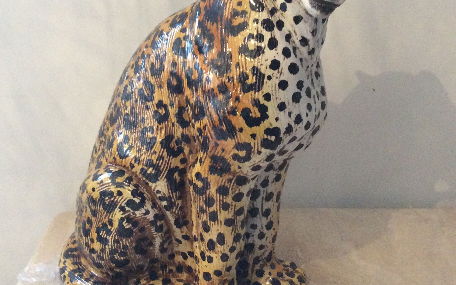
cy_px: 96
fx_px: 572
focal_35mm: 46
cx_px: 225
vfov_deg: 27.8
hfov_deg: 43.5
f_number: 2.4
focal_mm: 3.3
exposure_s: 1/20
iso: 250
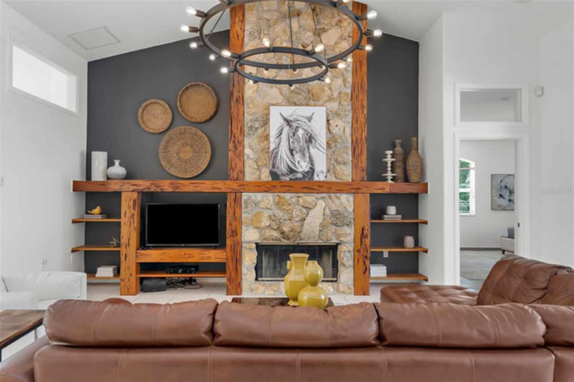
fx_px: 351
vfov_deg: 57.2
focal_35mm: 22
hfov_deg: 78.6
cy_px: 191
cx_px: 287
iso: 400
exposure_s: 1/50
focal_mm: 22
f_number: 8
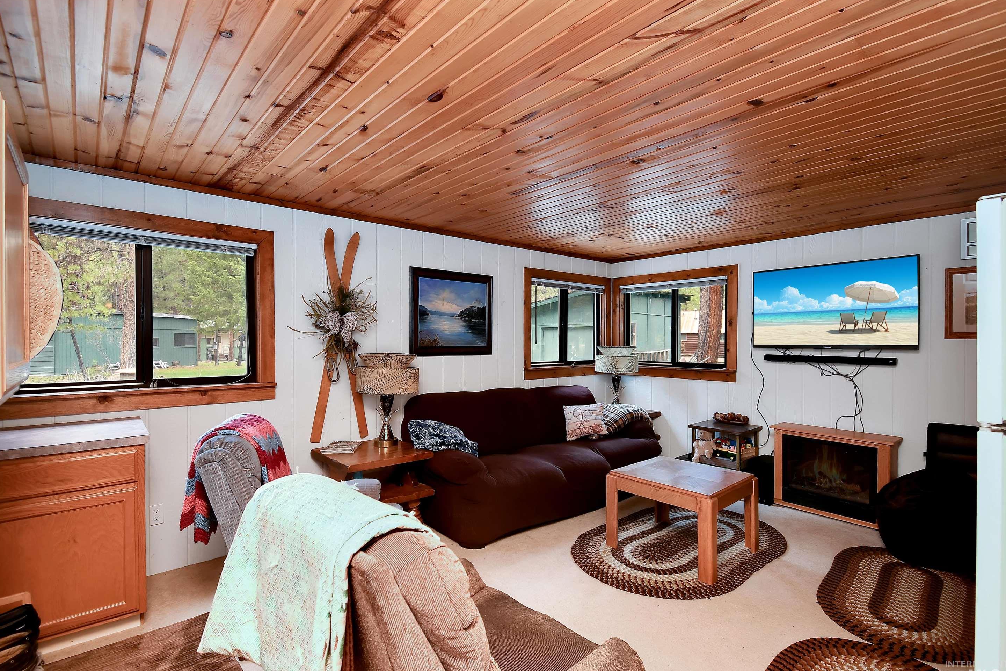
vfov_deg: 73.7
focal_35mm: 16
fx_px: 447
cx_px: 489
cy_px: 342
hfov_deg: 96.7
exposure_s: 1/60
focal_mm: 10
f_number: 5.6
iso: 400
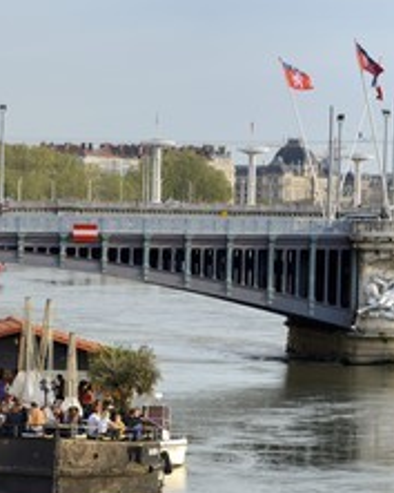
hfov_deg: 6.4
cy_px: 292
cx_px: 89
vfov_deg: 8.0
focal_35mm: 241
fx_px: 3510
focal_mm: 135
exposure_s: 1/400
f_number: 5.6
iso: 200
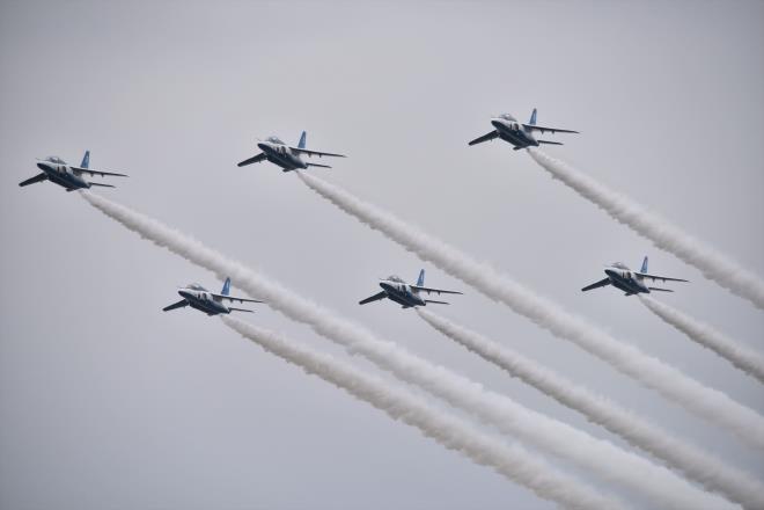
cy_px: 255
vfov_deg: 3.8
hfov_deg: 5.7
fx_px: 7639
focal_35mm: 360
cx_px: 382
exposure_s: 1/1000
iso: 1250
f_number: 13
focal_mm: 360
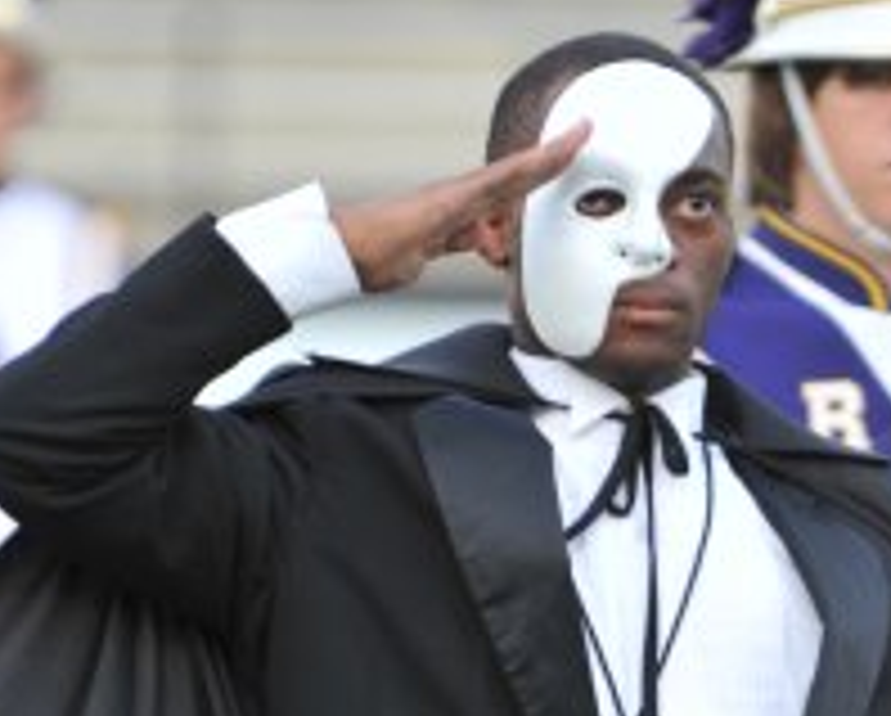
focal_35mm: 851
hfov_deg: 2.3
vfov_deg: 1.8
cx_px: 524
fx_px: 22474
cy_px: 1013
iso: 200
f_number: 2.8
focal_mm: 200
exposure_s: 1/500
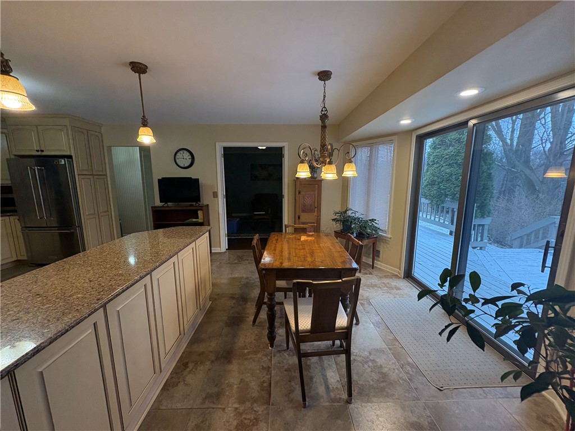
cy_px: 216
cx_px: 288
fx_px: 233
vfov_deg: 85.7
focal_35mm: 14
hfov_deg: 102.1
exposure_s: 1/120
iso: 250
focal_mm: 2.22
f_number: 2.2
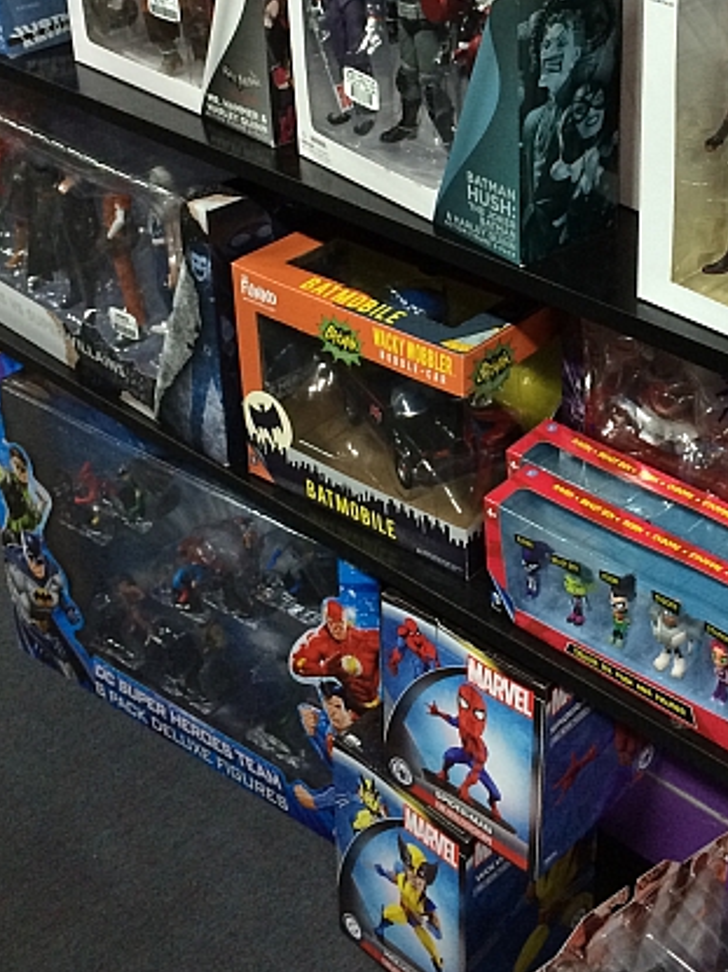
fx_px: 1543
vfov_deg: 34.0
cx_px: 588
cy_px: 208
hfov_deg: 26.0
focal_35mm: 55
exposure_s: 1/33
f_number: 2.2
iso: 250
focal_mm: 4.12
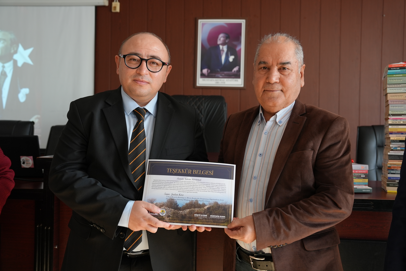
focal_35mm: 34
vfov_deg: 38.9
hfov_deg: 55.8
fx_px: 384
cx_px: 203
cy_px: 136
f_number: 4
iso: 800
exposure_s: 1/160
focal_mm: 34
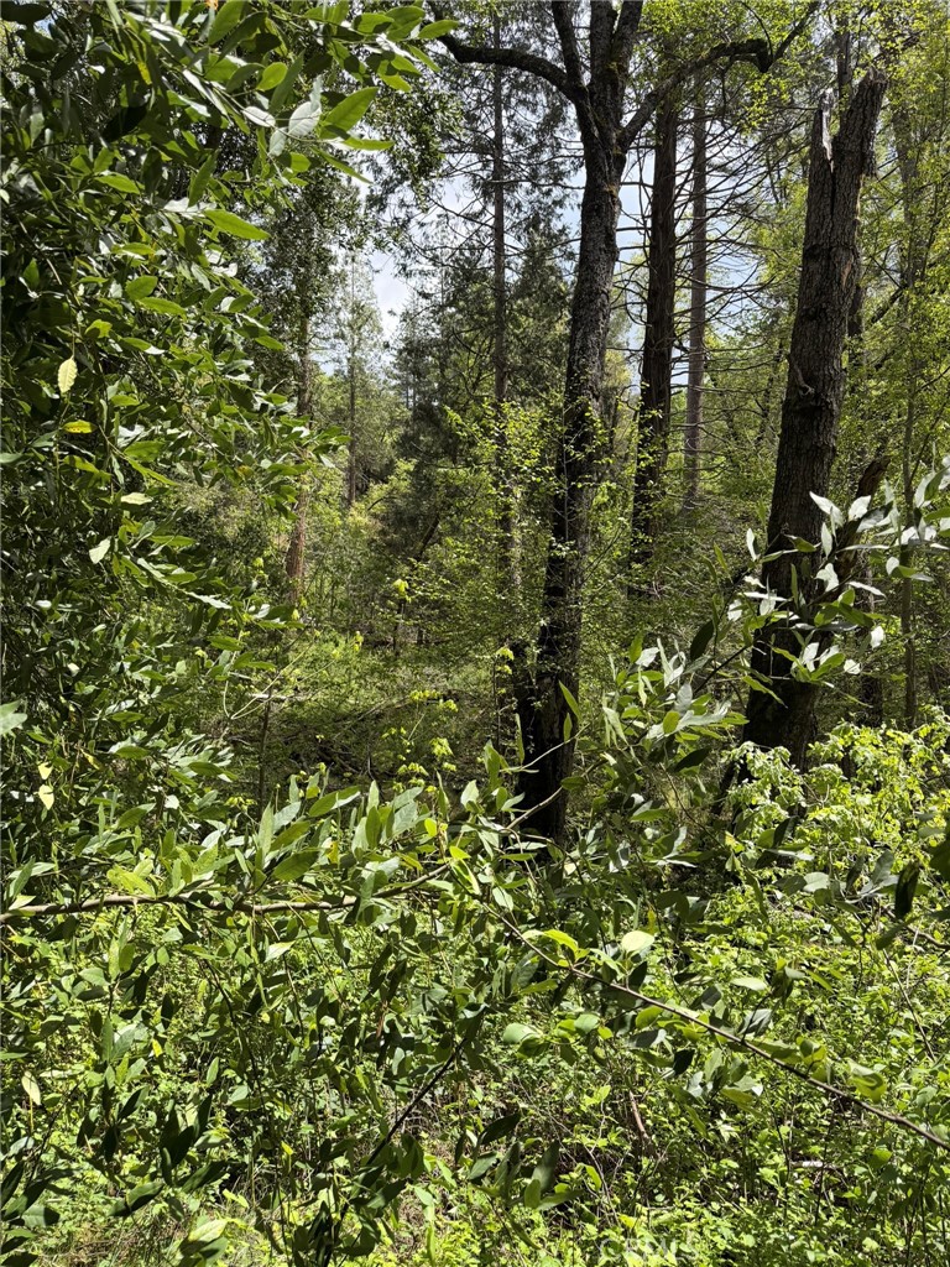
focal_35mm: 24
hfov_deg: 56.8
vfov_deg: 71.6
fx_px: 878
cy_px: 634
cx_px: 475
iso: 100
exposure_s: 1/2299
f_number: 1.78
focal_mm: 6.76
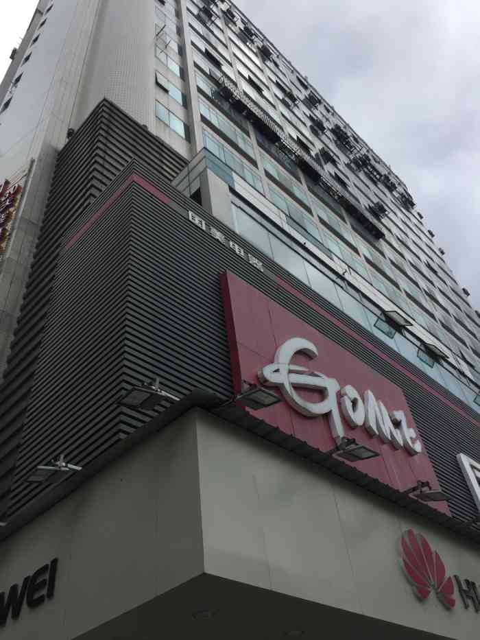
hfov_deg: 48.2
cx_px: 240
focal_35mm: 29
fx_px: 536
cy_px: 320
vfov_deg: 61.7
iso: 32
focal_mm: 4.15
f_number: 2.2
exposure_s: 1/1883
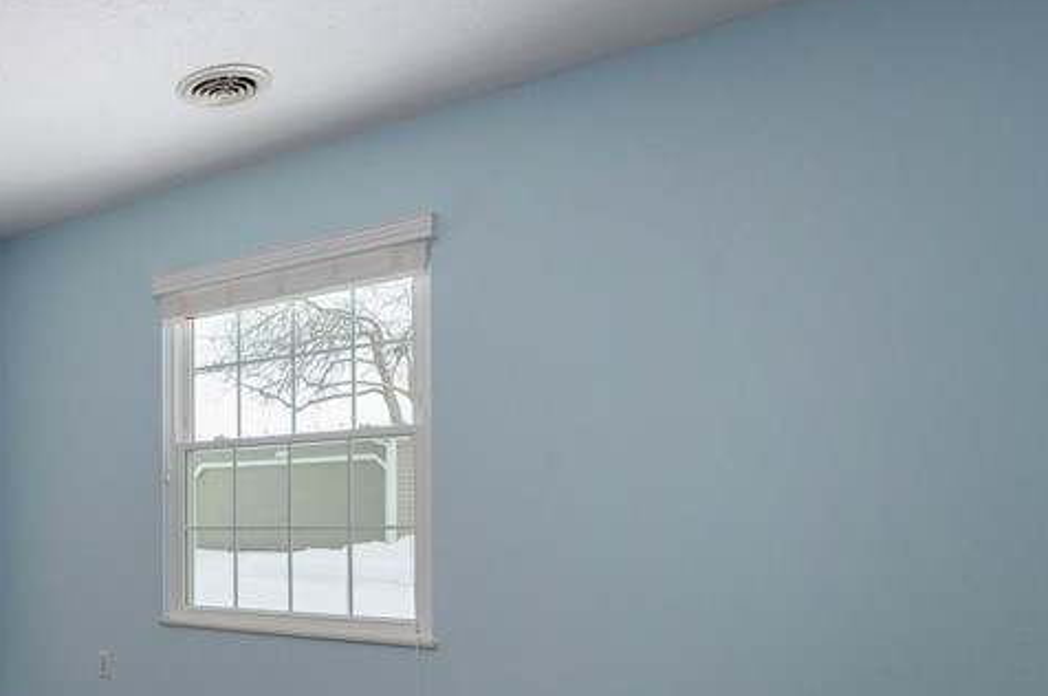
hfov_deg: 45.6
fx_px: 930
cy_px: 525
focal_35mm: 32
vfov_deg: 39.8
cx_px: -78
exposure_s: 1/60
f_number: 9
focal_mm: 14
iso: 200
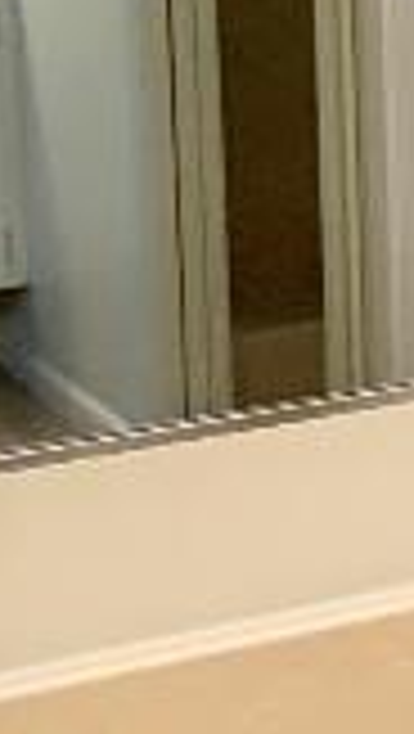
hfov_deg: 7.5
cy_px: 18
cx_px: 1107
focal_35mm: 149
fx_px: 2900
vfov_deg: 14.2
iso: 50
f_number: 1.8
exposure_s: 1/120
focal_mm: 3
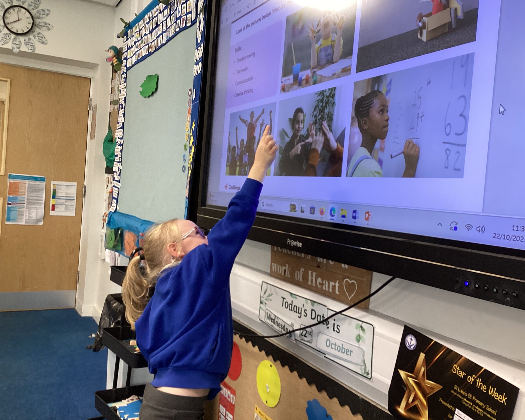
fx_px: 513
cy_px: 208
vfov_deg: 44.5
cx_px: 248
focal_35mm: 33
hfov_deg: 54.2
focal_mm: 3.3
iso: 125
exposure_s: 1/50
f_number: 2.4
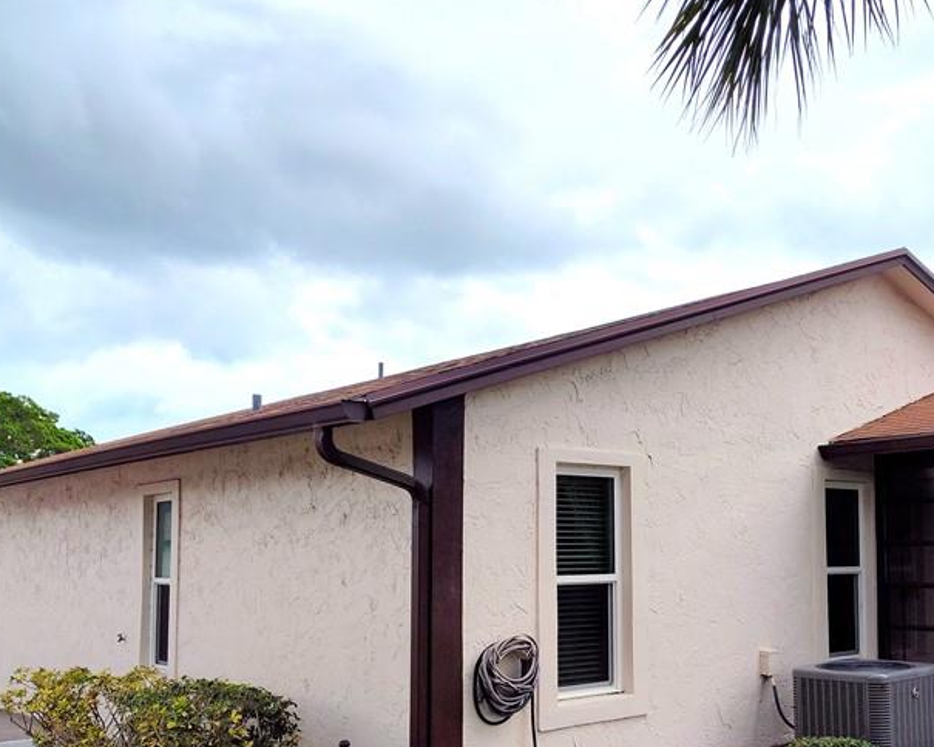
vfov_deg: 38.8
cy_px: 478
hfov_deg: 46.9
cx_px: 648
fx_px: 1050
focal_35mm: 38
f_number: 1.8
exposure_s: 1/940
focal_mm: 5.56
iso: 100
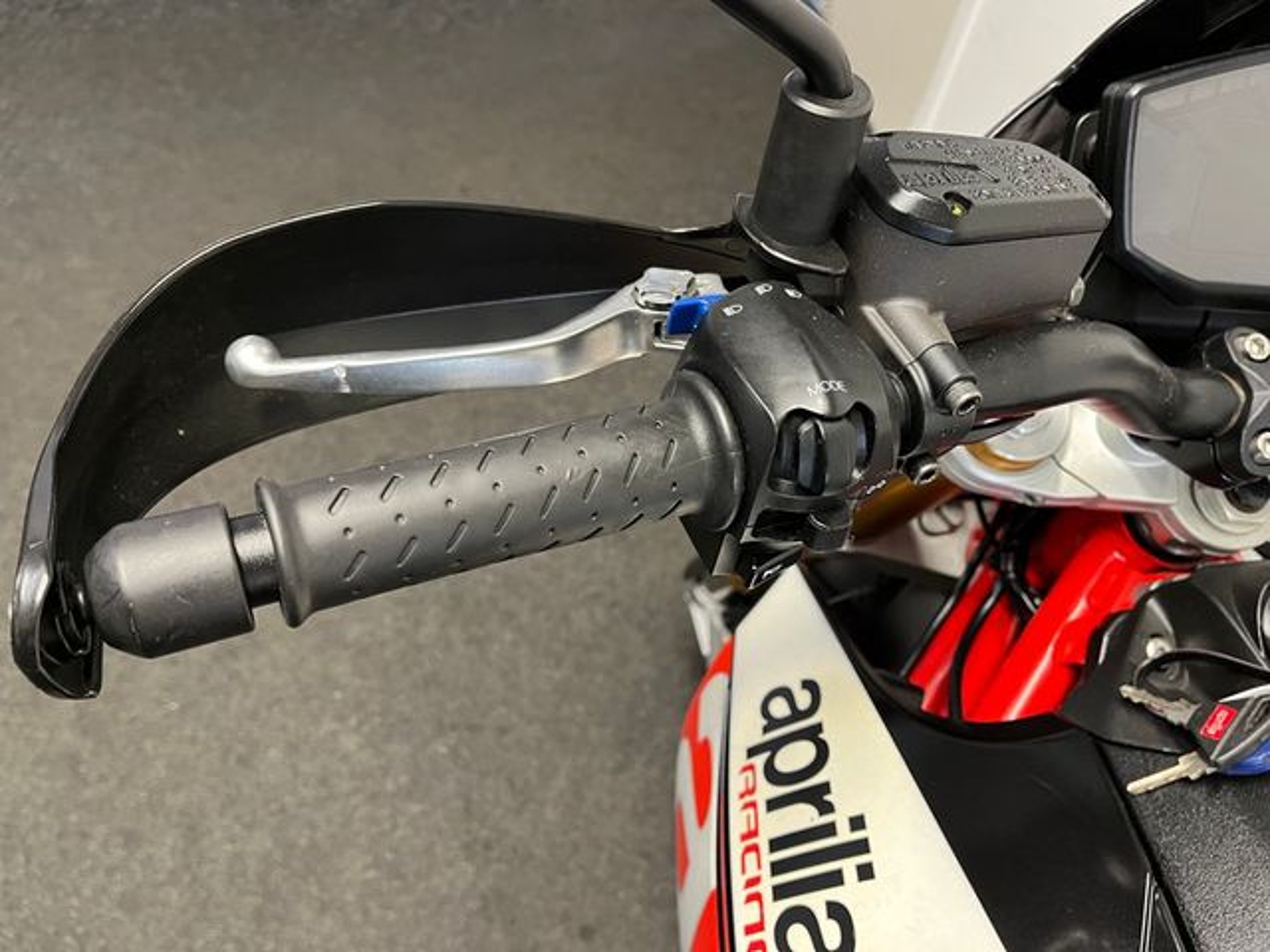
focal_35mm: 26
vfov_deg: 53.1
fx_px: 954
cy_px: 476
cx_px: 635
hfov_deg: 67.3
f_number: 1.6
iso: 320
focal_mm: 5.1
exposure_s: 1/50
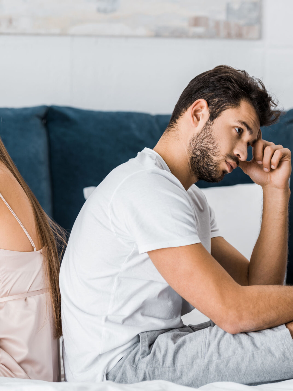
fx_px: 1637
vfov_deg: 13.6
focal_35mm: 145
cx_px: 68
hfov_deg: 10.2
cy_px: 196
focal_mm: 100
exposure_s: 1/200
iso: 100
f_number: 3.2
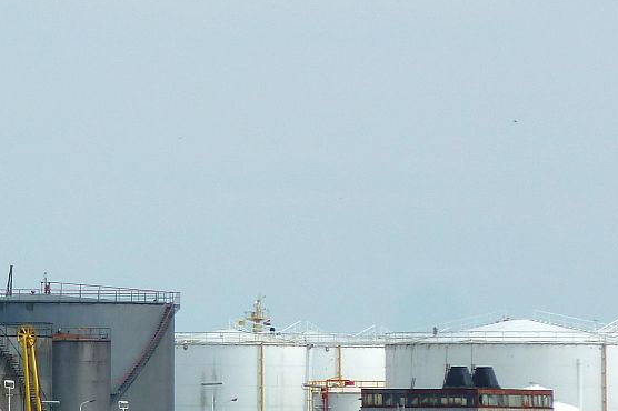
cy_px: 207
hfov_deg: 2.8
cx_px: 88
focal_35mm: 736
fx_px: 12627
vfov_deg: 1.9
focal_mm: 49.2
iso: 80
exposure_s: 1/500
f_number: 4.9
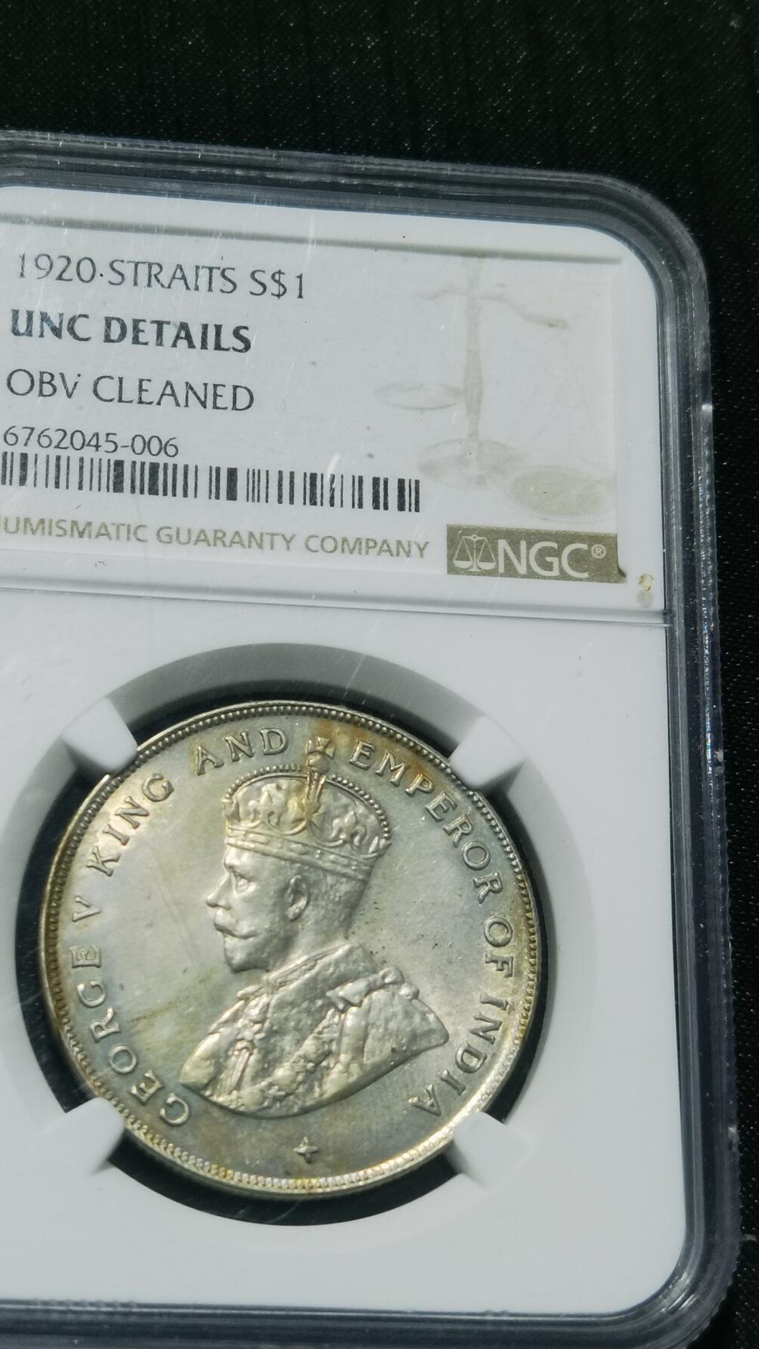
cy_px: 679
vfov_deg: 32.8
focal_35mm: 64
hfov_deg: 18.8
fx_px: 2289
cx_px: 329
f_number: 1.9
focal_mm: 6.67
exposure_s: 1/100
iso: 80
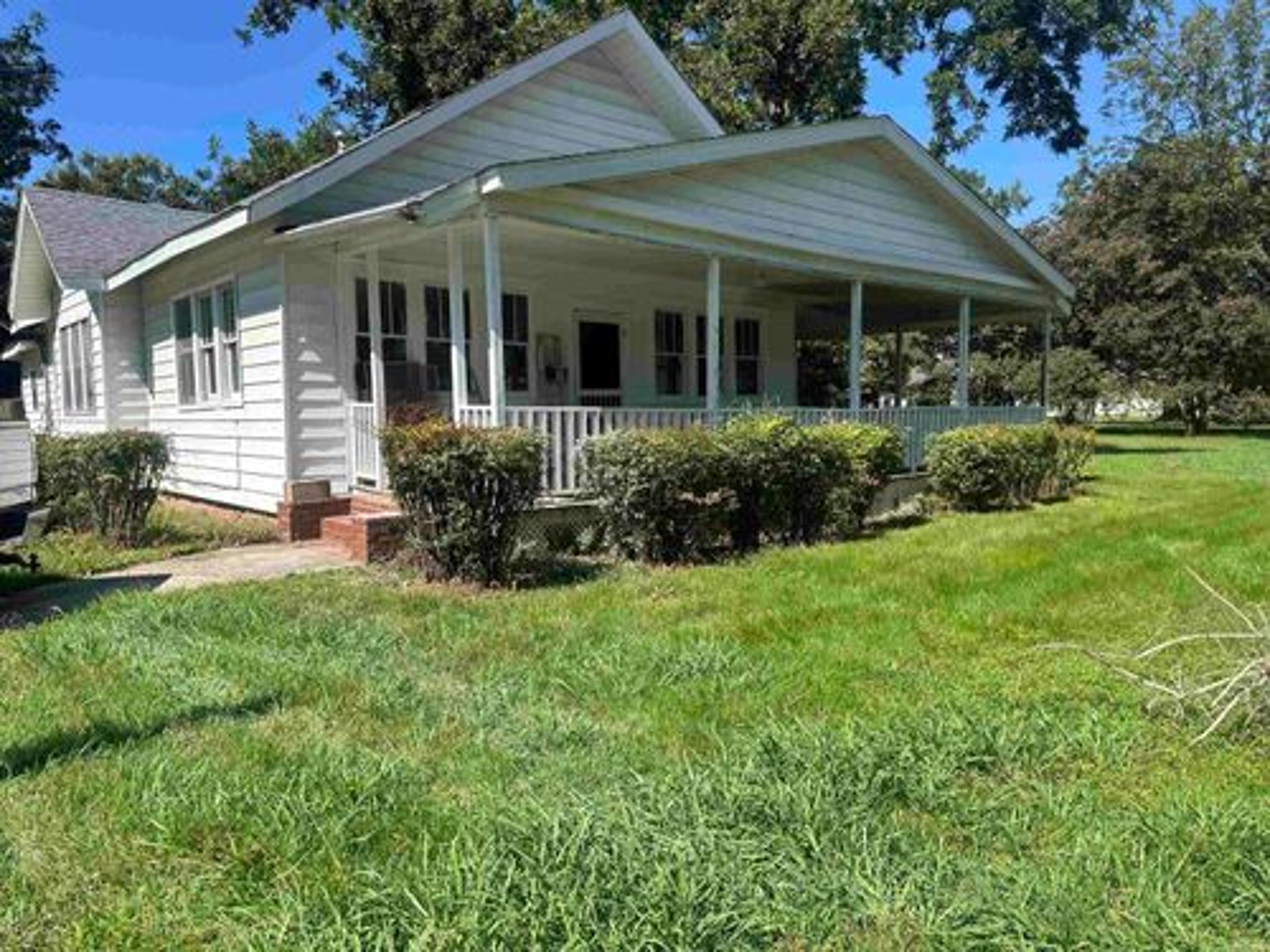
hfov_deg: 71.6
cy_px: 476
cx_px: 635
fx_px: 881
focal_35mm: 24
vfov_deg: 56.8
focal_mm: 6.86
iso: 80
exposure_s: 1/2809
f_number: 1.78
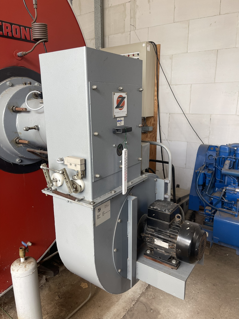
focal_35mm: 25
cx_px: 120
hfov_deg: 54.9
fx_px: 230
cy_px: 160
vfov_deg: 69.4
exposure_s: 1/121
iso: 100
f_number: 1.6
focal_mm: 5.1
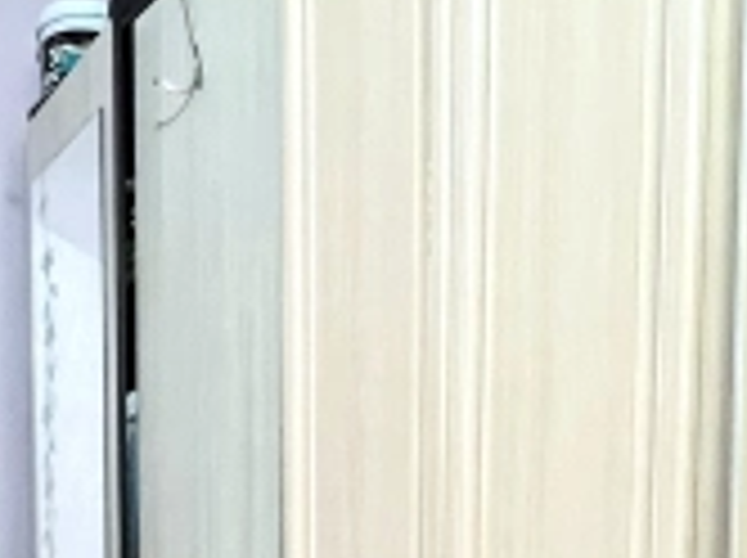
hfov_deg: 38.7
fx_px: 1056
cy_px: 770
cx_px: 274
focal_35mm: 49
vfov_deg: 24.8
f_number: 1.8
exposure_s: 1/50
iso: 640
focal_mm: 1.57
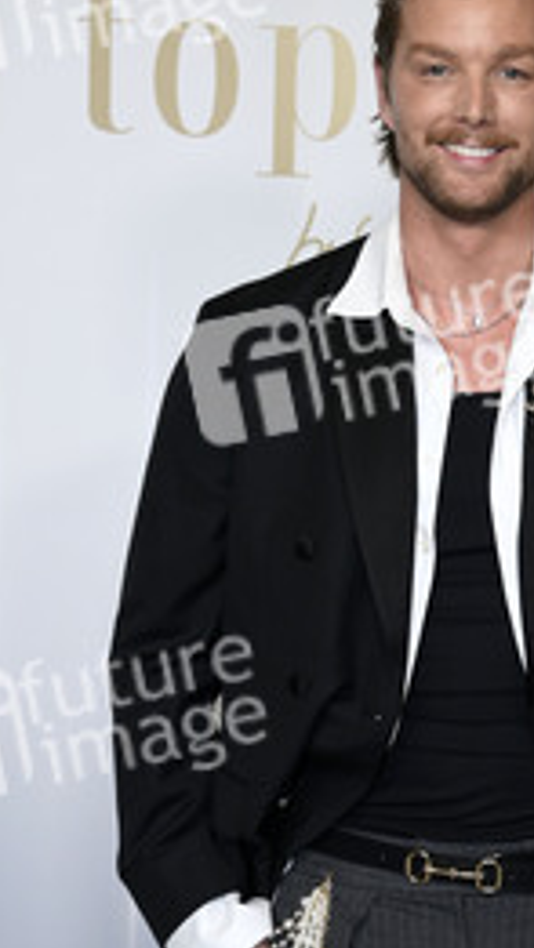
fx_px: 3144
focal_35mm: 125
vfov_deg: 17.1
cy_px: 541
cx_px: 476
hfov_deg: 9.7
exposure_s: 1/250
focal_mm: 78
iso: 1000
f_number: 5.6
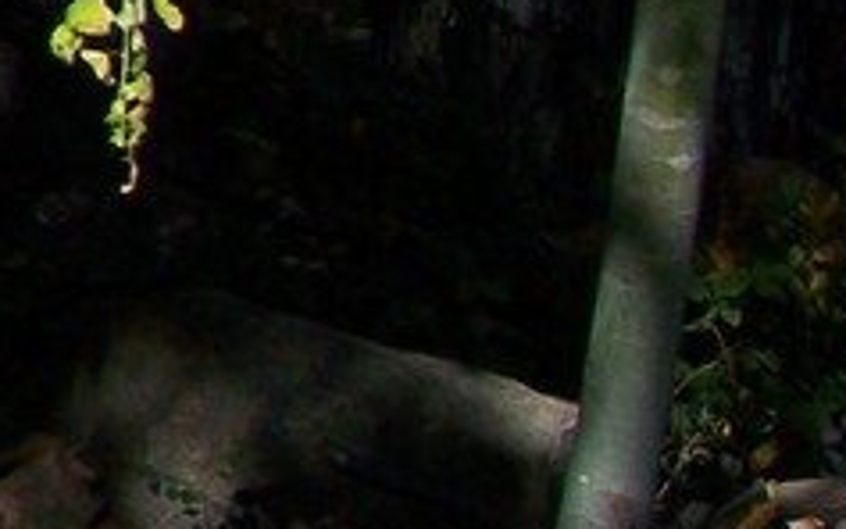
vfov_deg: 0.6
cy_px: 781
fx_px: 50158
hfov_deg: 1.0
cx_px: 2156
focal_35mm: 2176
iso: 80
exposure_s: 1/1000
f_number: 3.7
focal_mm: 63
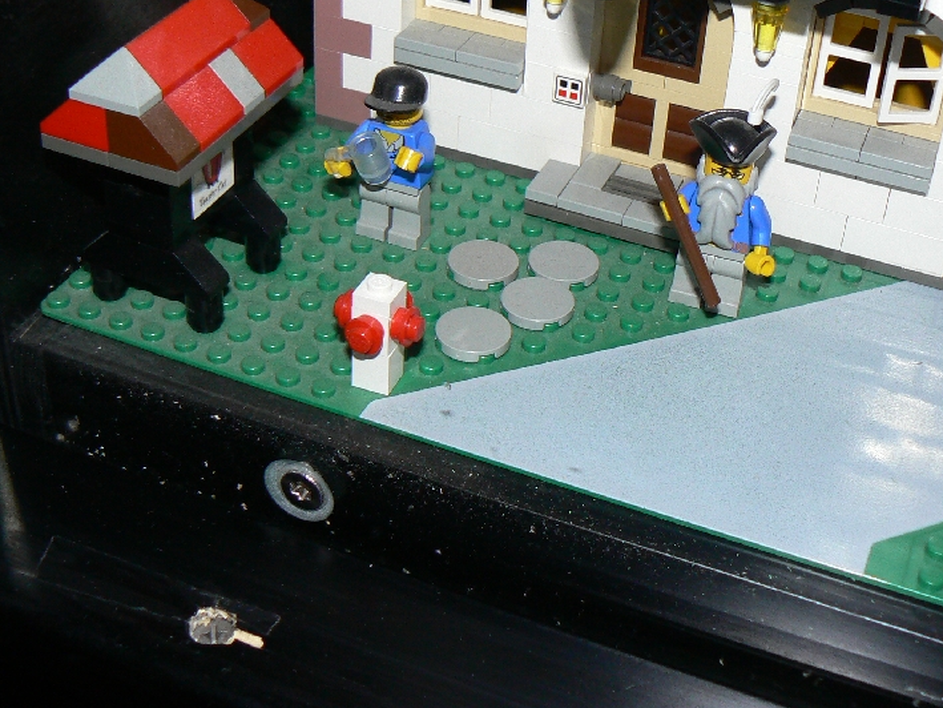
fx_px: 1417
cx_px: 452
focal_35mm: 52
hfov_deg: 36.8
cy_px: 205
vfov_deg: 27.8
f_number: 2.8
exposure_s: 1/30
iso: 100
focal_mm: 6
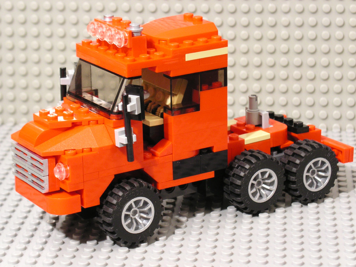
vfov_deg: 13.0
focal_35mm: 114
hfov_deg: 17.3
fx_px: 1172
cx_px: 178
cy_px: 134
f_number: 4.7
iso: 200
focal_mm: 23.4
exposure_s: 1/3
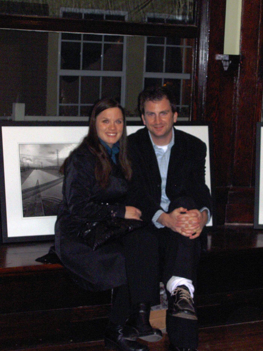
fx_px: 851
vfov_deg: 23.3
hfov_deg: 17.6
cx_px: 132
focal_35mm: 84
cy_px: 176
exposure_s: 1/80
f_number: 4.1
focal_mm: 17.4
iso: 100
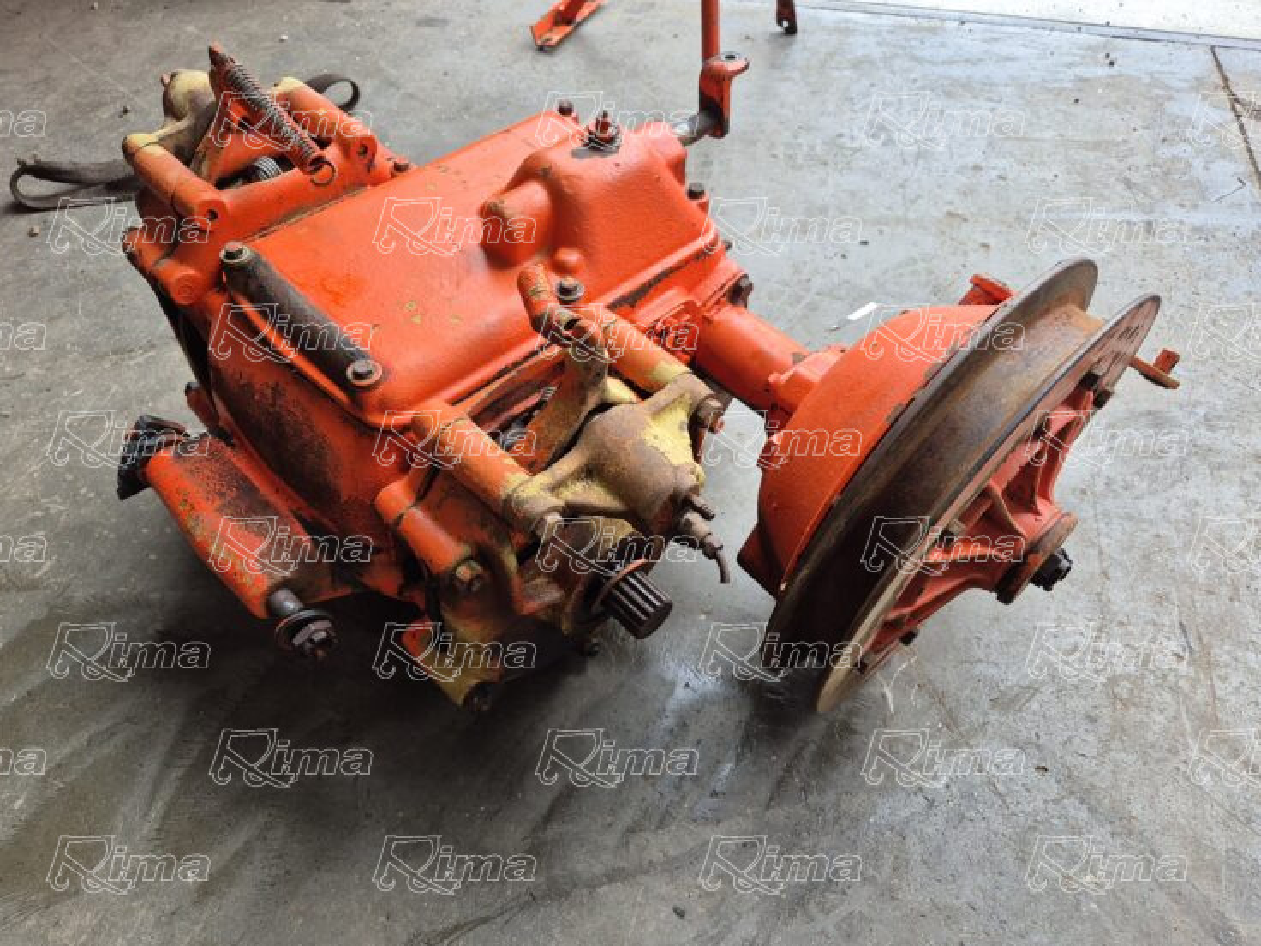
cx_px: 617
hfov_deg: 71.6
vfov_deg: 56.8
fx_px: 874
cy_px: 492
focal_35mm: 24
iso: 80
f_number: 1.8
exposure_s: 1/180
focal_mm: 5.4
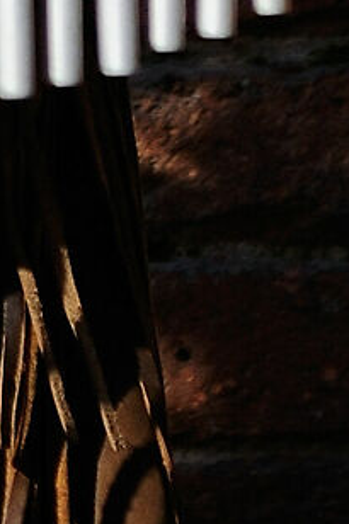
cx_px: -606
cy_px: -912
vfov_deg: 0.9
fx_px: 33976
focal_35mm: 2334
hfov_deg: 0.6
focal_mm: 200
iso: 200
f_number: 5.6
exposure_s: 1/800
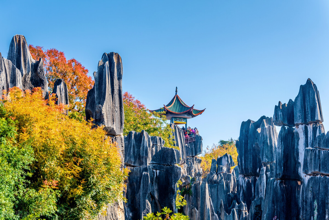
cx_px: 164
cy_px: 110
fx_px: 841
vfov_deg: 14.9
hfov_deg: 22.1
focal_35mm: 92
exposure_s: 1/160
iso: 100
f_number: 8
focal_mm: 92
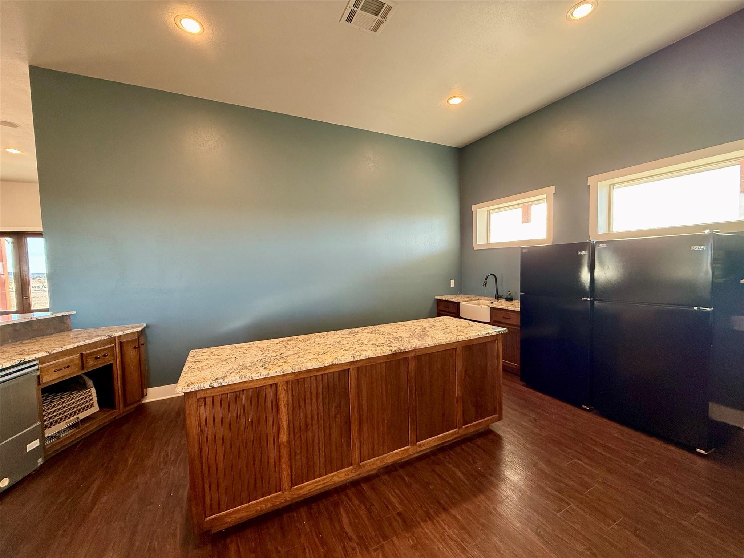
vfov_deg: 85.7
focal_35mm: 14
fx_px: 301
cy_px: 279
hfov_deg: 102.1
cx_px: 372
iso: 320
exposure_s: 1/120
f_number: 2.2
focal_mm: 2.22
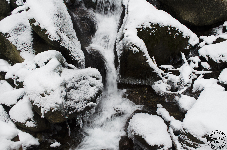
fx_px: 227
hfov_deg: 53.2
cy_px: 75
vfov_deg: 36.7
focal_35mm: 36
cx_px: 114
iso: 400
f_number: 8
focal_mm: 24
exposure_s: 1/60
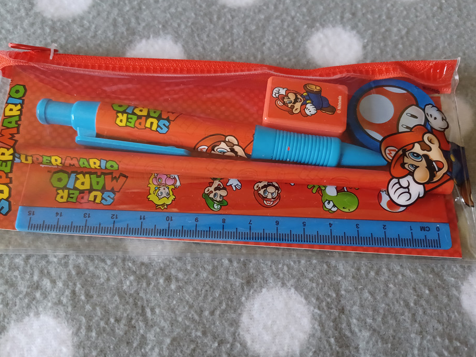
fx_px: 385
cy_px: 165
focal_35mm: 28
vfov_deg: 49.7
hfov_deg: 63.4
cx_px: 232
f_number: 1.8
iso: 640
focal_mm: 4.6
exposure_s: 1/25
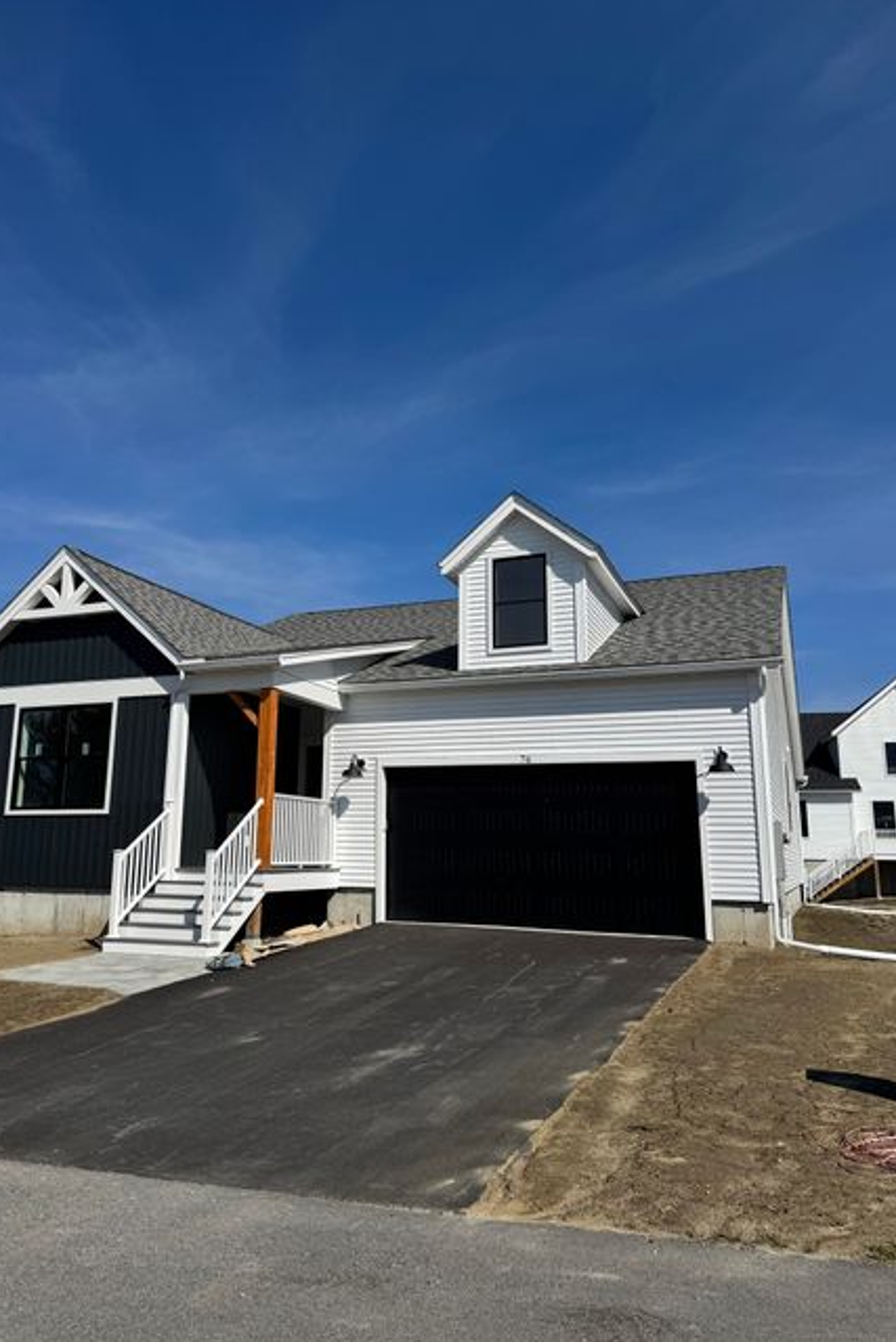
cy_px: 657
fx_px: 970
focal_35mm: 26
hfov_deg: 49.4
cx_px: 380
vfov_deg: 69.4
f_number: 1.78
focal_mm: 6.76
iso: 80
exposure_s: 1/7937
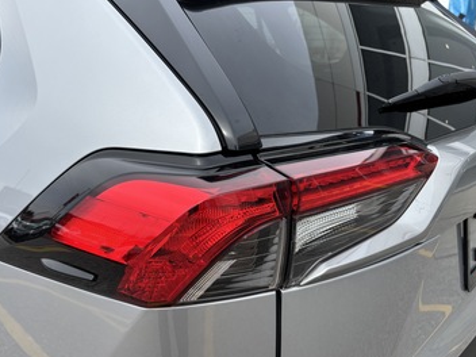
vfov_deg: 45.4
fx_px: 426
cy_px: 168
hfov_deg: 58.2
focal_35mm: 31
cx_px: 214
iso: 50
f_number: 1.6
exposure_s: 1/1567
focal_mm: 5.96
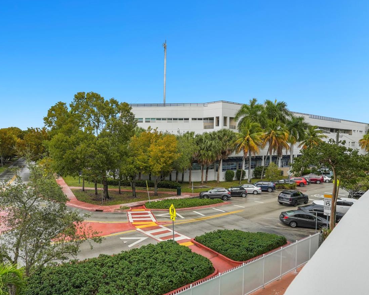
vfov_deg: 54.9
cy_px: 151
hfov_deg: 65.6
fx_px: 284
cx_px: 153
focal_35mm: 26
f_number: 9
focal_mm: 19
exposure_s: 1/1250
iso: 400
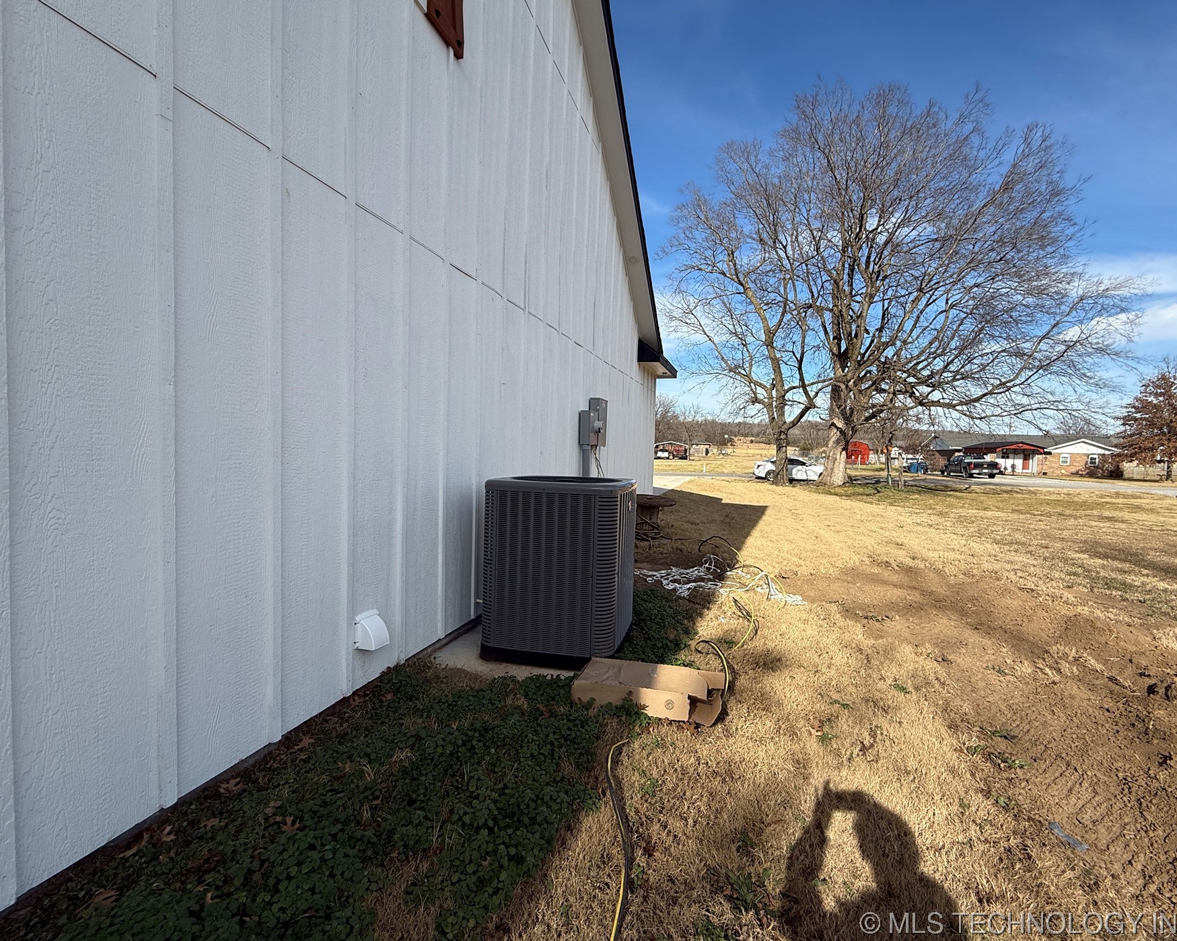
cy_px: 467
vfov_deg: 84.0
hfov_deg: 96.7
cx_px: 627
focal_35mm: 15
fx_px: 522
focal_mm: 2.22
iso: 50
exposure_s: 1/1848
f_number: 2.2
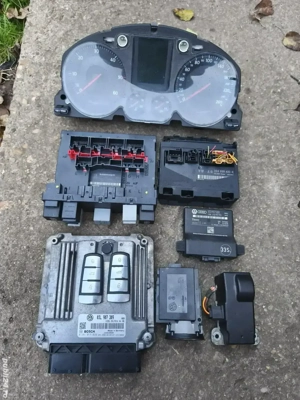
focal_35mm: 23
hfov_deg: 58.9
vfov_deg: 73.9
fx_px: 266
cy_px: 200
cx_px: 150
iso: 640
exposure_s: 1/50
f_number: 1.65
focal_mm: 6.18
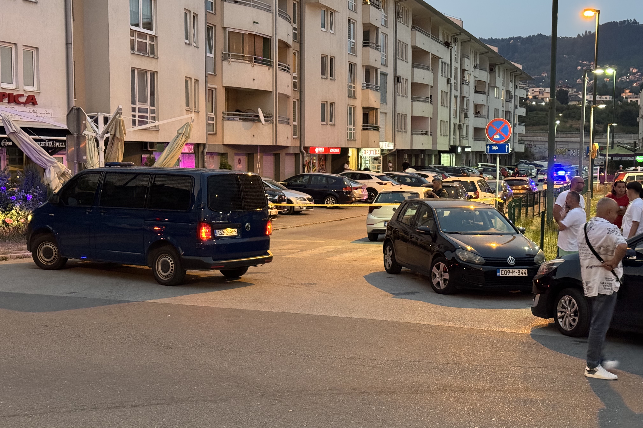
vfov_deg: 27.0
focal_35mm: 50
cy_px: 208
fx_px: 893
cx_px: 322
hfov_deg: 39.6
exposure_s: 1/25
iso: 640
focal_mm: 6.76
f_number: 1.78
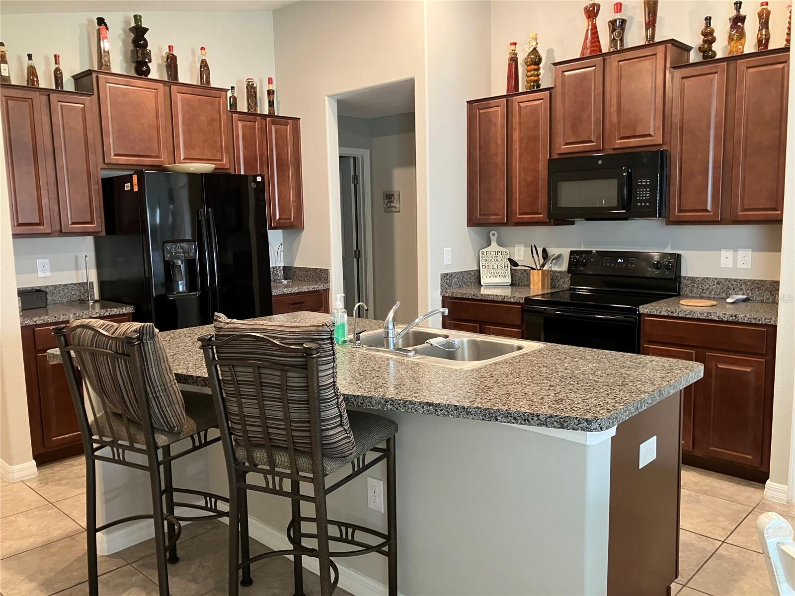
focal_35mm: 28
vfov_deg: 49.7
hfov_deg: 63.4
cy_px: 298
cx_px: 398
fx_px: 643
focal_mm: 3.99
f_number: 1.8
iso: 250
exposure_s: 1/40
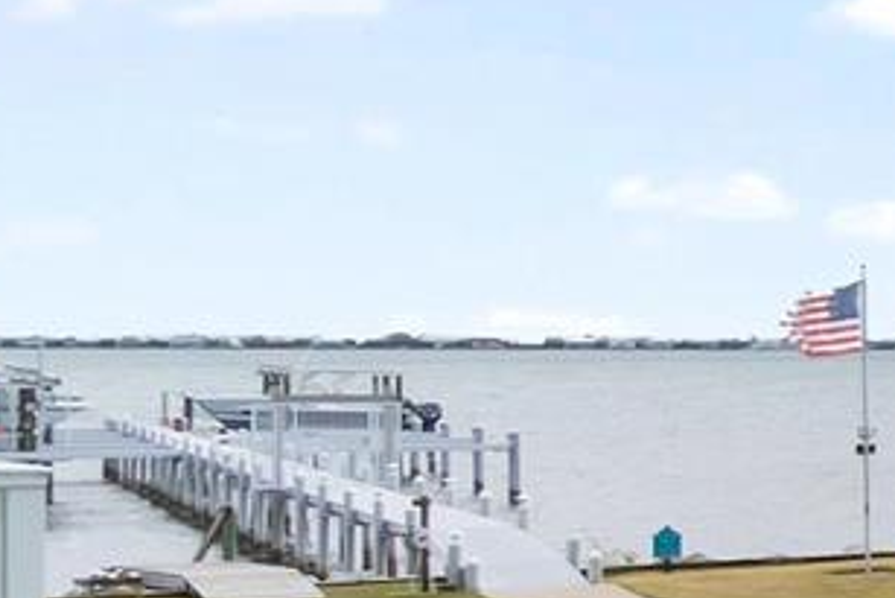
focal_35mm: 100
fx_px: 2487
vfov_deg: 13.7
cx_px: 2851
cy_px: 369
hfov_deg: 10.7
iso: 400
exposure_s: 1/400
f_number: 9
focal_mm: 10
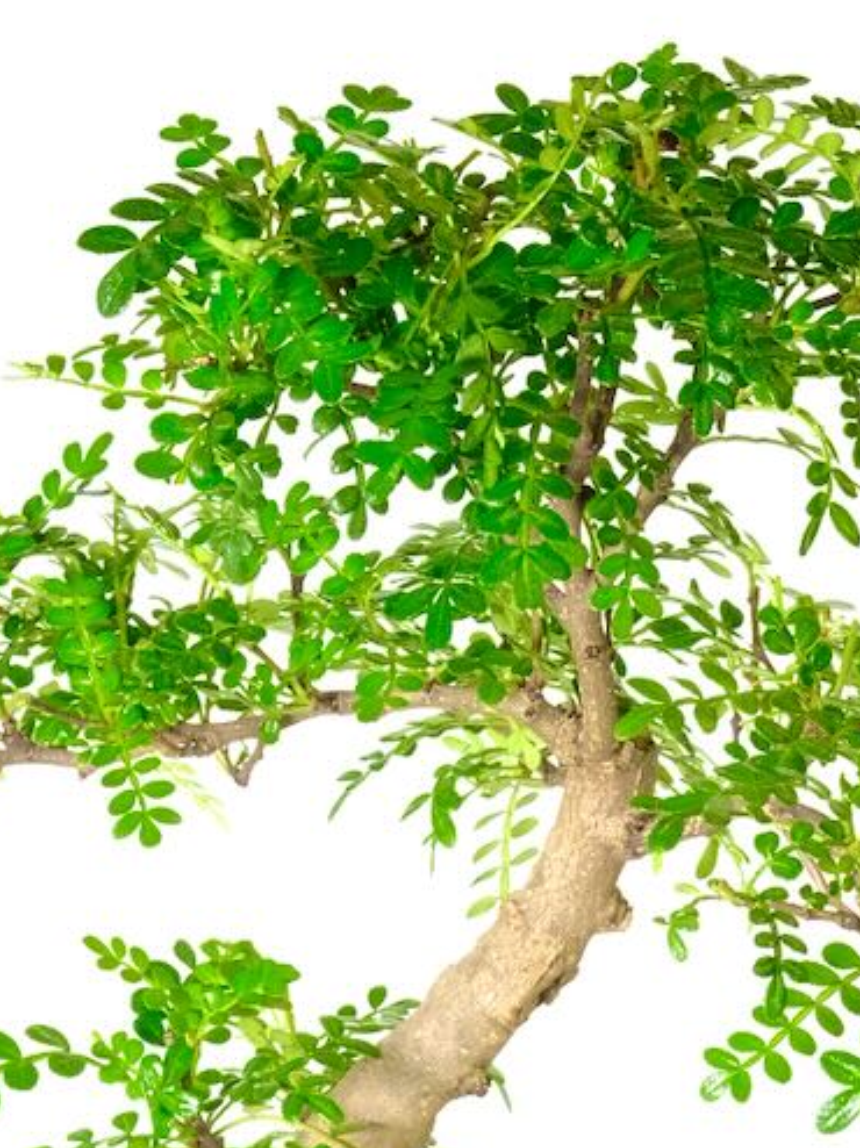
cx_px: 483
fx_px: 6863
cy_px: 1429
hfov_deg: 7.2
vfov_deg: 9.4
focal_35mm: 207
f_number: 10
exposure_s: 1/15
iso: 1600
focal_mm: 55
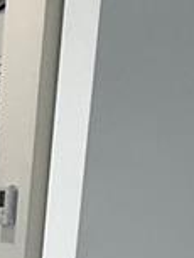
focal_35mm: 110
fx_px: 821
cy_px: 432
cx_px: -231
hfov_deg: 11.7
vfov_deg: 15.8
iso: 160
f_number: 2.2
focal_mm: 2.22
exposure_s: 1/99
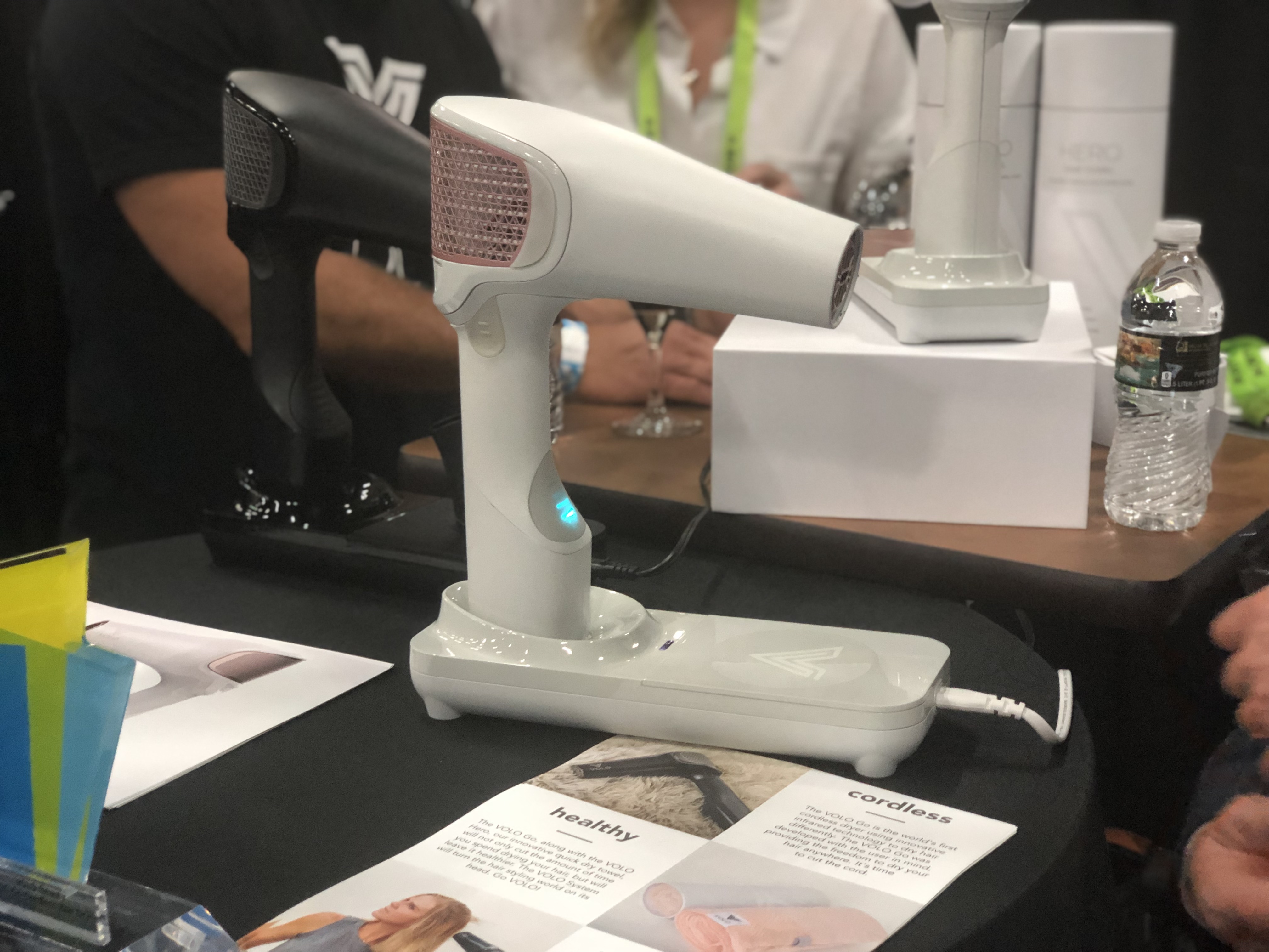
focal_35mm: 52
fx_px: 1906
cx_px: 634
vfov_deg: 28.0
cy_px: 476
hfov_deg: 36.8
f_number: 2.4
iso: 160
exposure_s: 1/17
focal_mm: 6
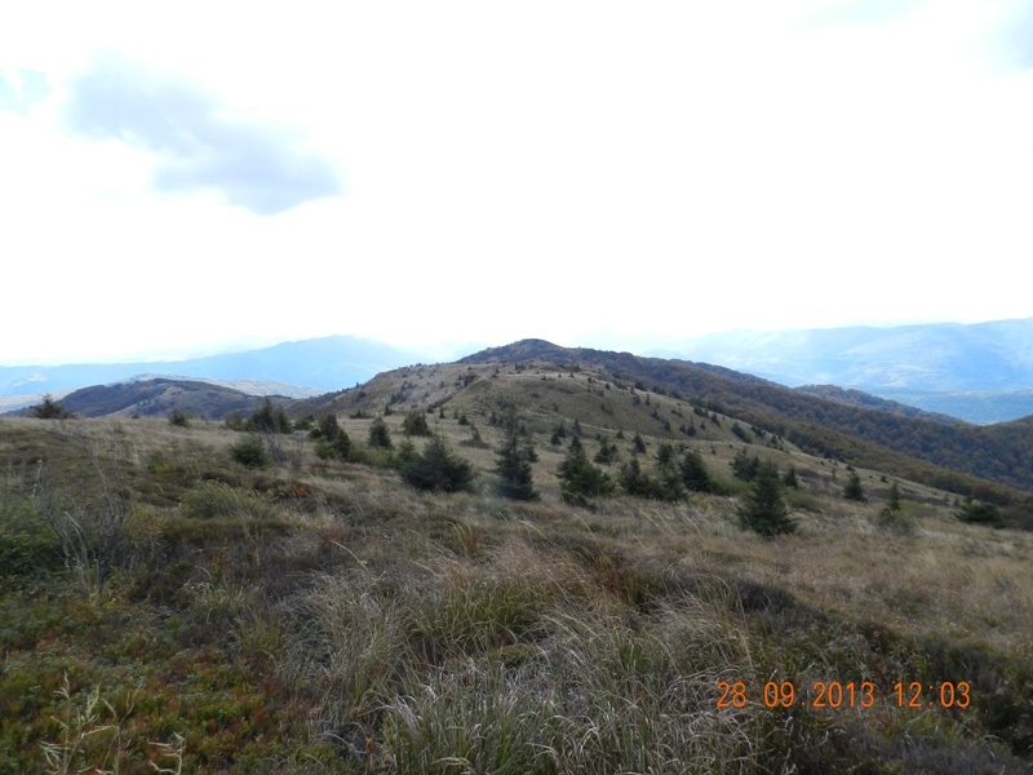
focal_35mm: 23
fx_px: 686
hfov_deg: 73.9
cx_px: 516
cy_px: 388
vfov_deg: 58.9
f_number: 3.4
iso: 160
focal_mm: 4
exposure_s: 1/640
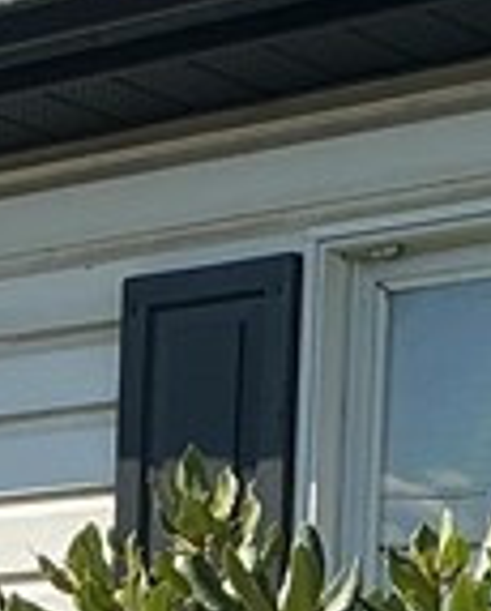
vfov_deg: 9.2
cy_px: 961
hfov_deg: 7.2
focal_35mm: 202
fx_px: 3658
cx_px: -700
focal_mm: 3
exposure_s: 1/2320
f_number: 1.8
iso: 25
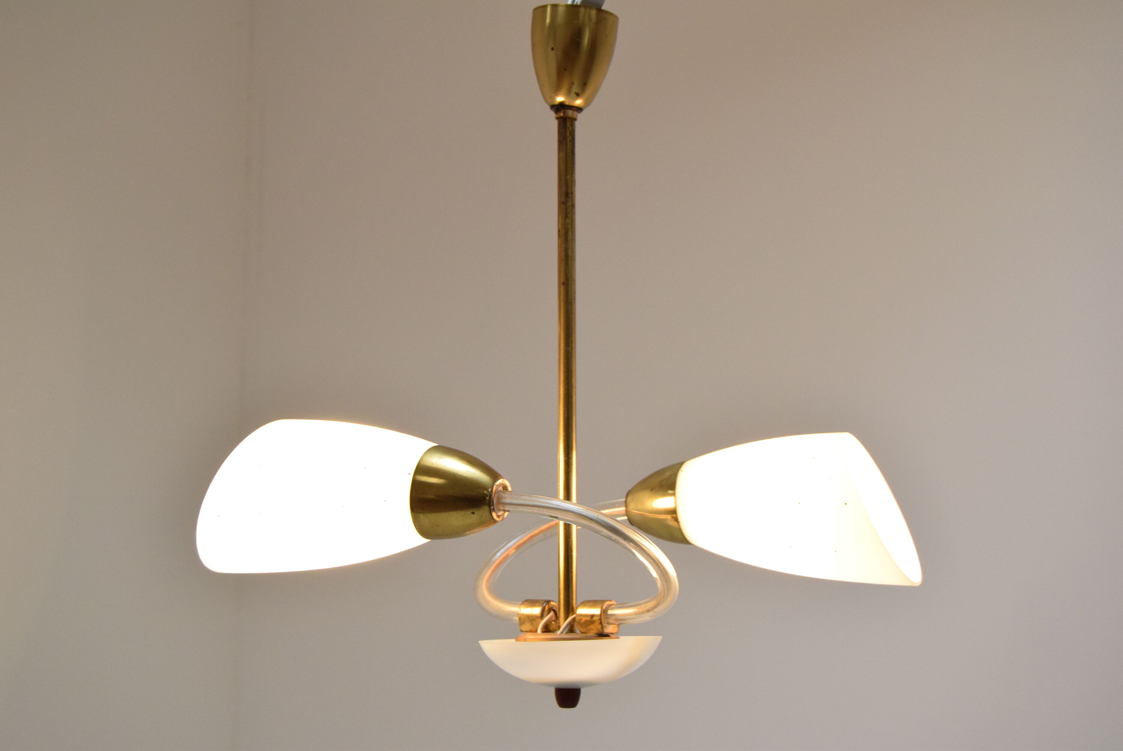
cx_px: 562
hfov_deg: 31.9
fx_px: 1967
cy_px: 376
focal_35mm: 63
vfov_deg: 21.6
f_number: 7.1
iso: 1600
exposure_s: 1/200
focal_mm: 42
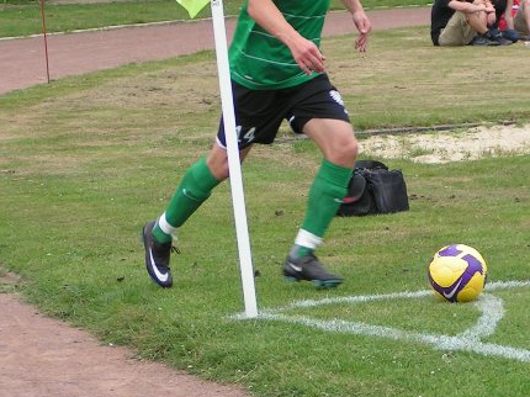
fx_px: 3076
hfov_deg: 9.8
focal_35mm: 201
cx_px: 373
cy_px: 94
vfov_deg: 7.4
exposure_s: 1/320
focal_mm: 16.6
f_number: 3.5
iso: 50
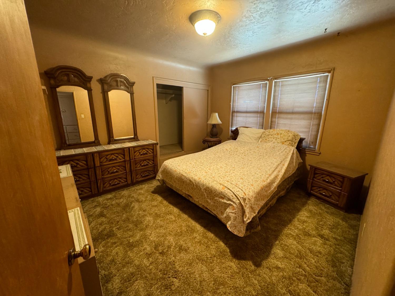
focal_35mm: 14
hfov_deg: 102.1
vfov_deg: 85.7
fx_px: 160
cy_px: 148
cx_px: 198
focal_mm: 2.22
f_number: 2.2
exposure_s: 1/60
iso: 800
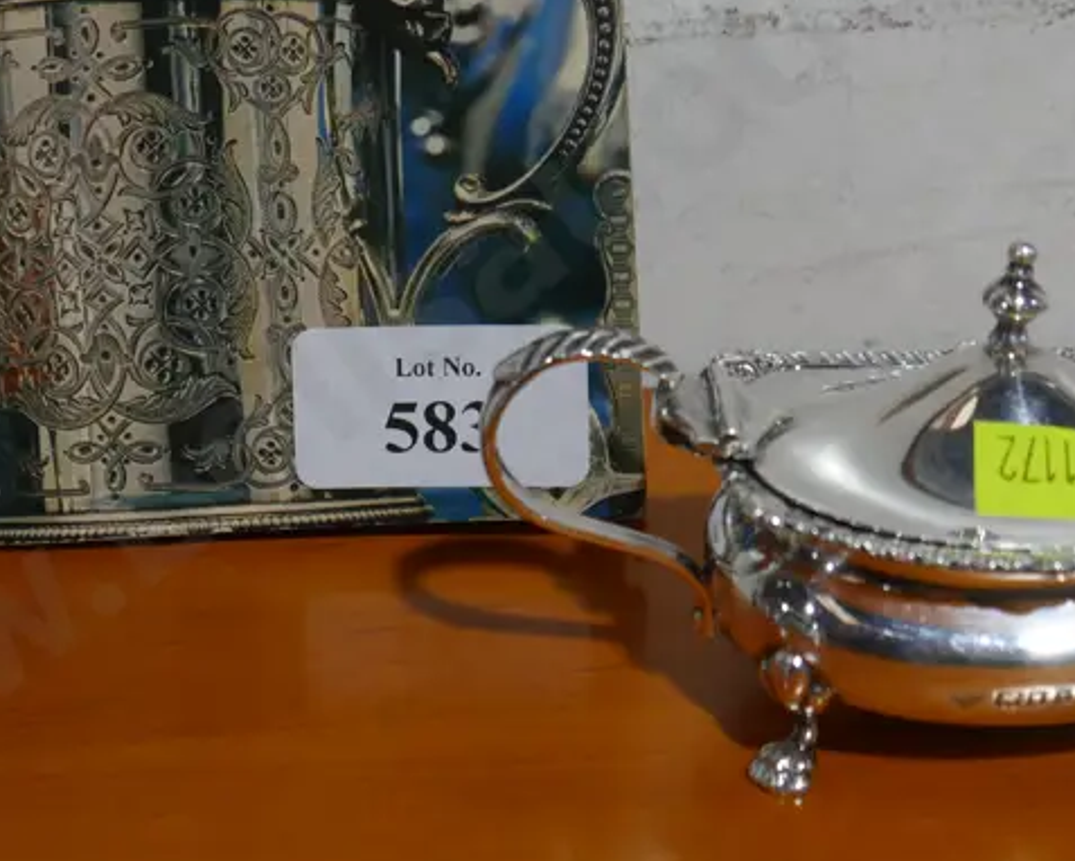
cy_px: 175
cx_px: 613
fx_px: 2801
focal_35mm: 88
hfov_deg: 21.7
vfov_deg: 17.3
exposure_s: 1/60
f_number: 5
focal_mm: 21
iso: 320
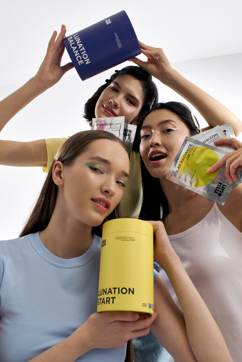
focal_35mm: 34
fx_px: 343
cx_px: 121
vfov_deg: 55.8
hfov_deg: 38.9
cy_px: 181
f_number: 8
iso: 1000
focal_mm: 22.4
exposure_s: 1/125
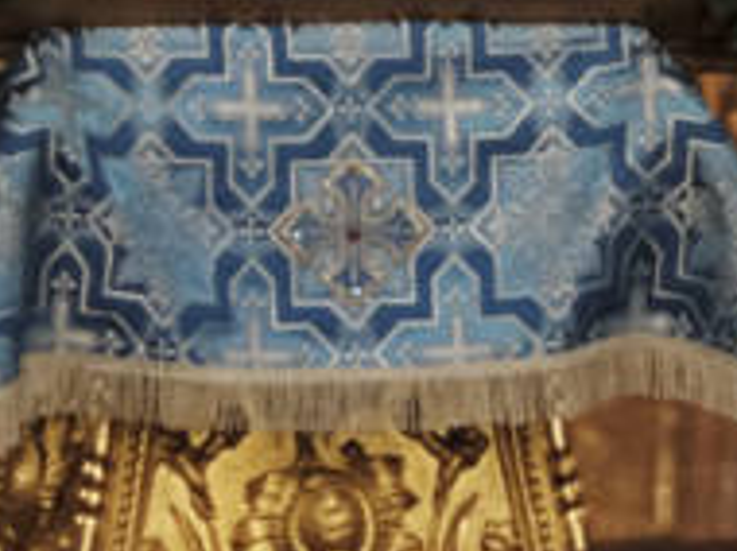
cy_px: -198
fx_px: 7336
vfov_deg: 4.3
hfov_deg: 5.8
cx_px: 442
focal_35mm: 345
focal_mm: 56
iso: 1600
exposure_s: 1/125
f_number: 1.4
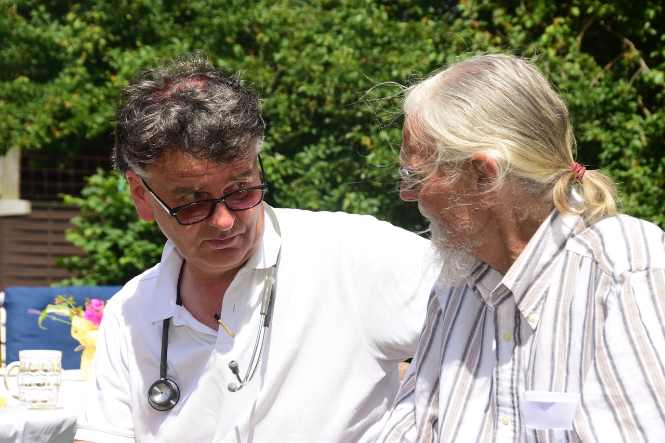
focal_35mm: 123
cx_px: 332
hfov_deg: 16.7
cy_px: 222
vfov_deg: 11.1
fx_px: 2272
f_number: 10
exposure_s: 1/250
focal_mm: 82
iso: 200
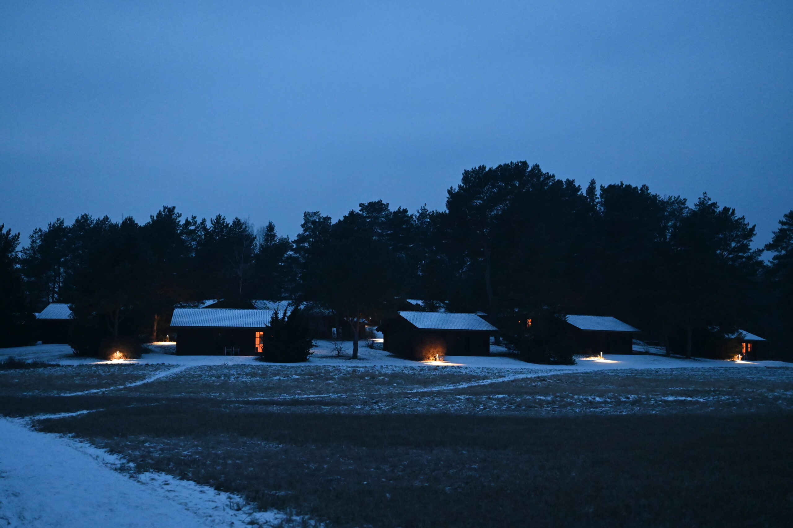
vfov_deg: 27.0
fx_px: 1101
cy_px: 264
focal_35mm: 50
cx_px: 396
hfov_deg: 39.6
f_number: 2.2
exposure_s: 1/200
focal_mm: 50
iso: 12800
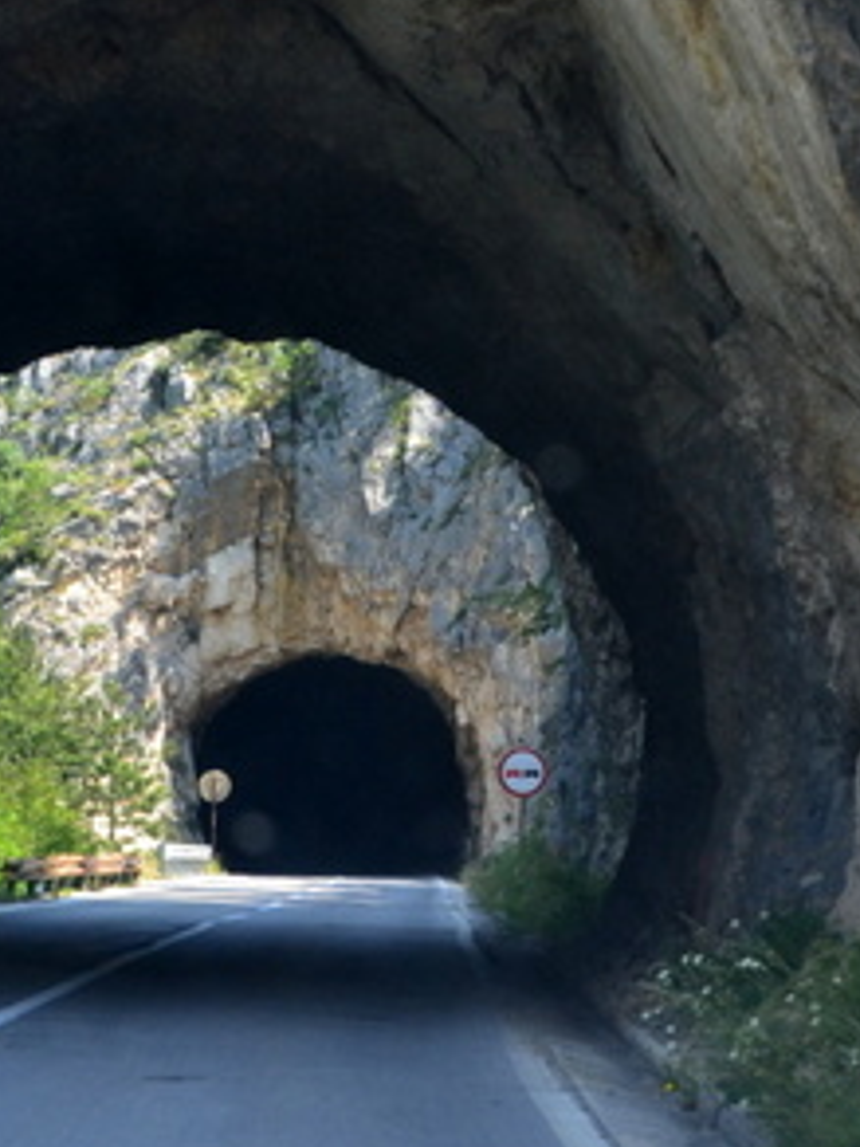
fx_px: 5499
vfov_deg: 11.9
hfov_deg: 8.9
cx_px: 471
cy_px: 397
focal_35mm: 166
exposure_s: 1/100
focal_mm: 42
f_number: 9
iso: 400
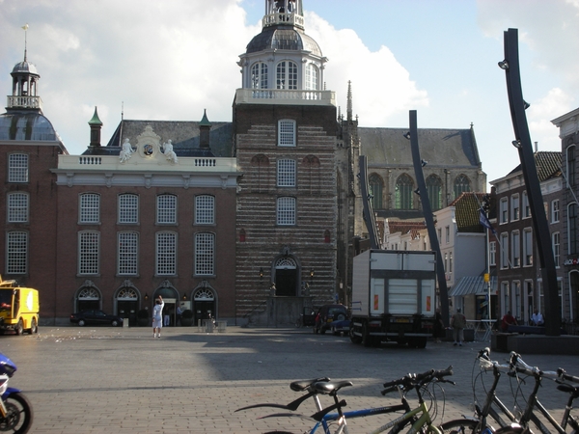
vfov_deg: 24.0
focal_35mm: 61
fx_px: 1020
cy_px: 217
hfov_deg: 31.7
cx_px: 290
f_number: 4
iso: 50
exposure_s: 1/274
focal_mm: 10.1
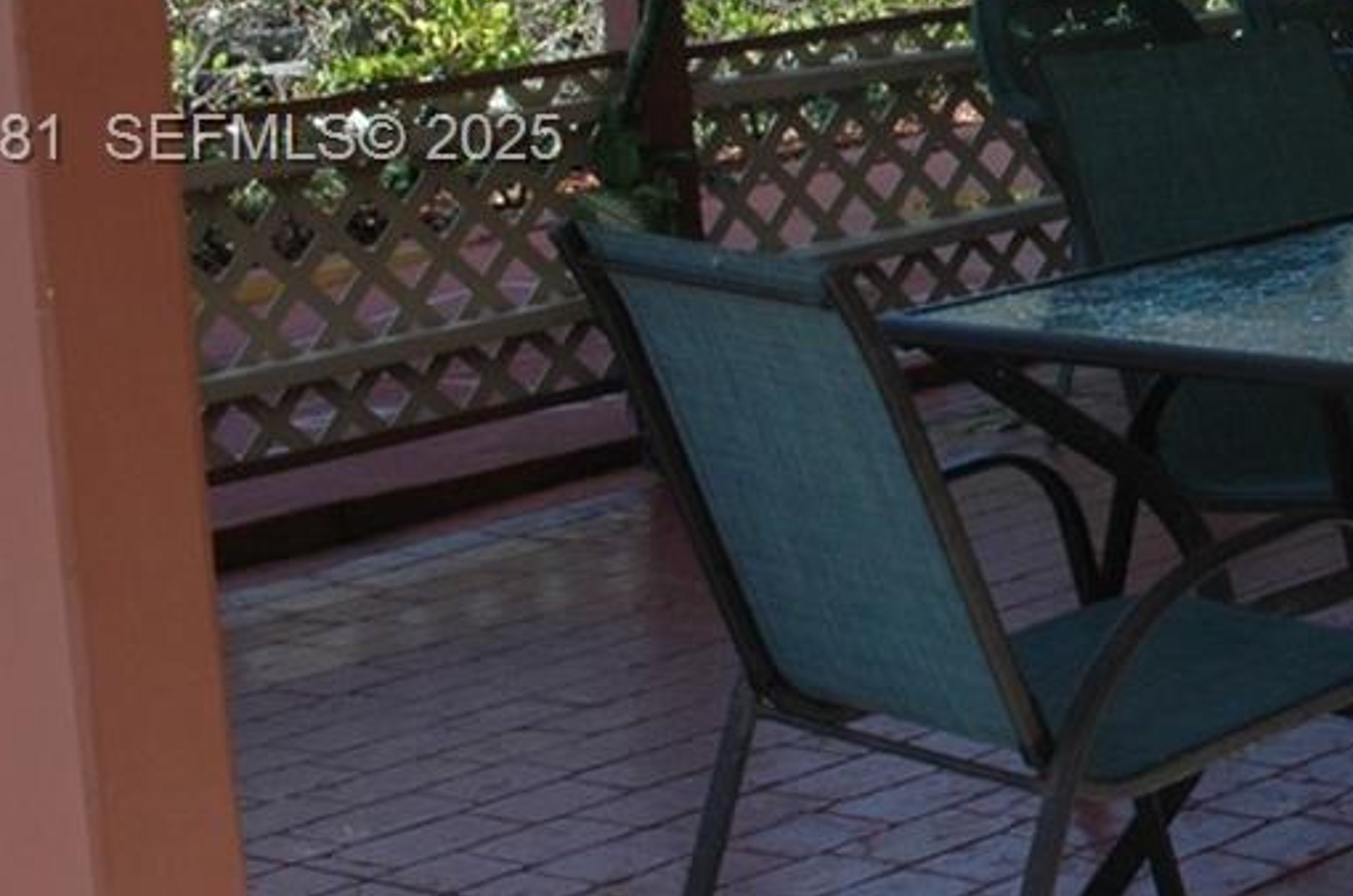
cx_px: 1860
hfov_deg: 16.9
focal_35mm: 113
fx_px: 4239
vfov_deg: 12.0
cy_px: 143
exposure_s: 1/320
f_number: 9
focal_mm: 24
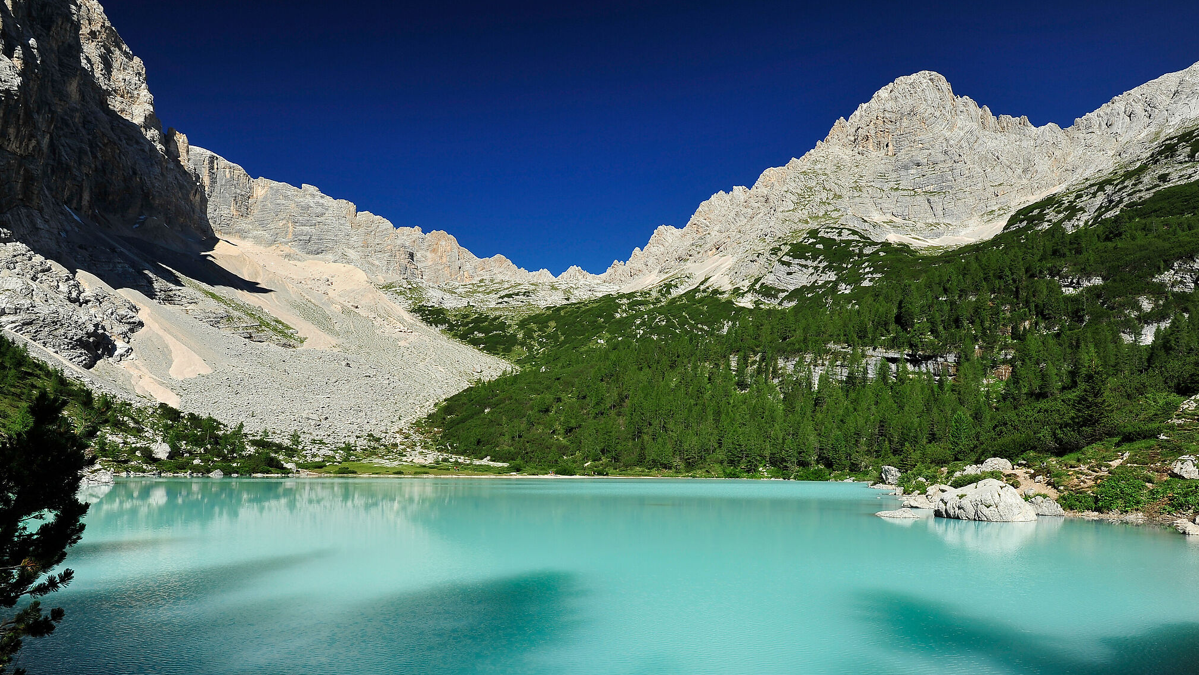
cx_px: 629
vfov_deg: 55.3
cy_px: 419
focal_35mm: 20
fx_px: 636
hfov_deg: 86.6
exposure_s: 1/200
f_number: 9
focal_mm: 16
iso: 200
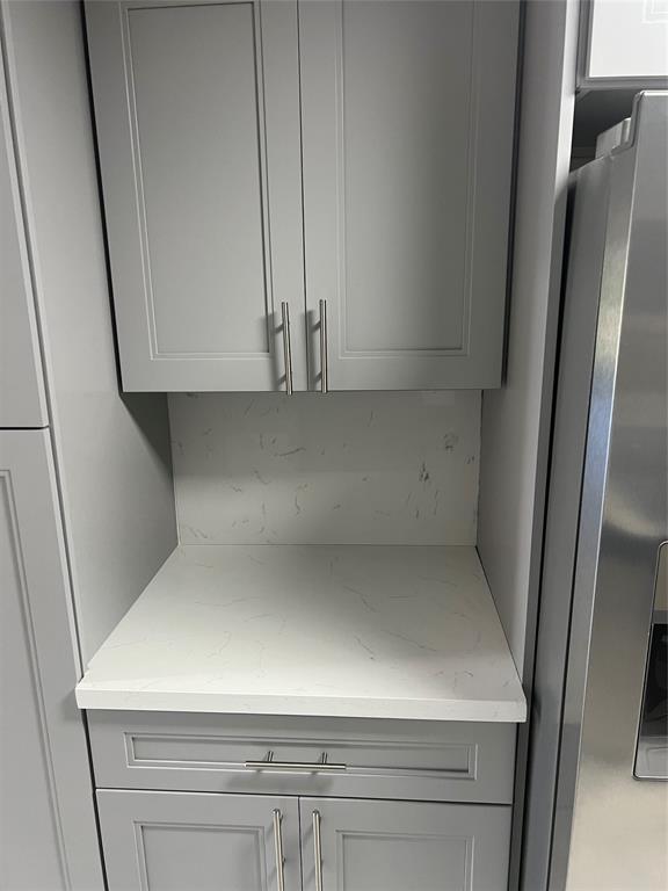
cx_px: 334
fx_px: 669
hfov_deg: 53.1
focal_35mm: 26
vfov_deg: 67.3
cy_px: 446
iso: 160
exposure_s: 1/60
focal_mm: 5.7
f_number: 1.5
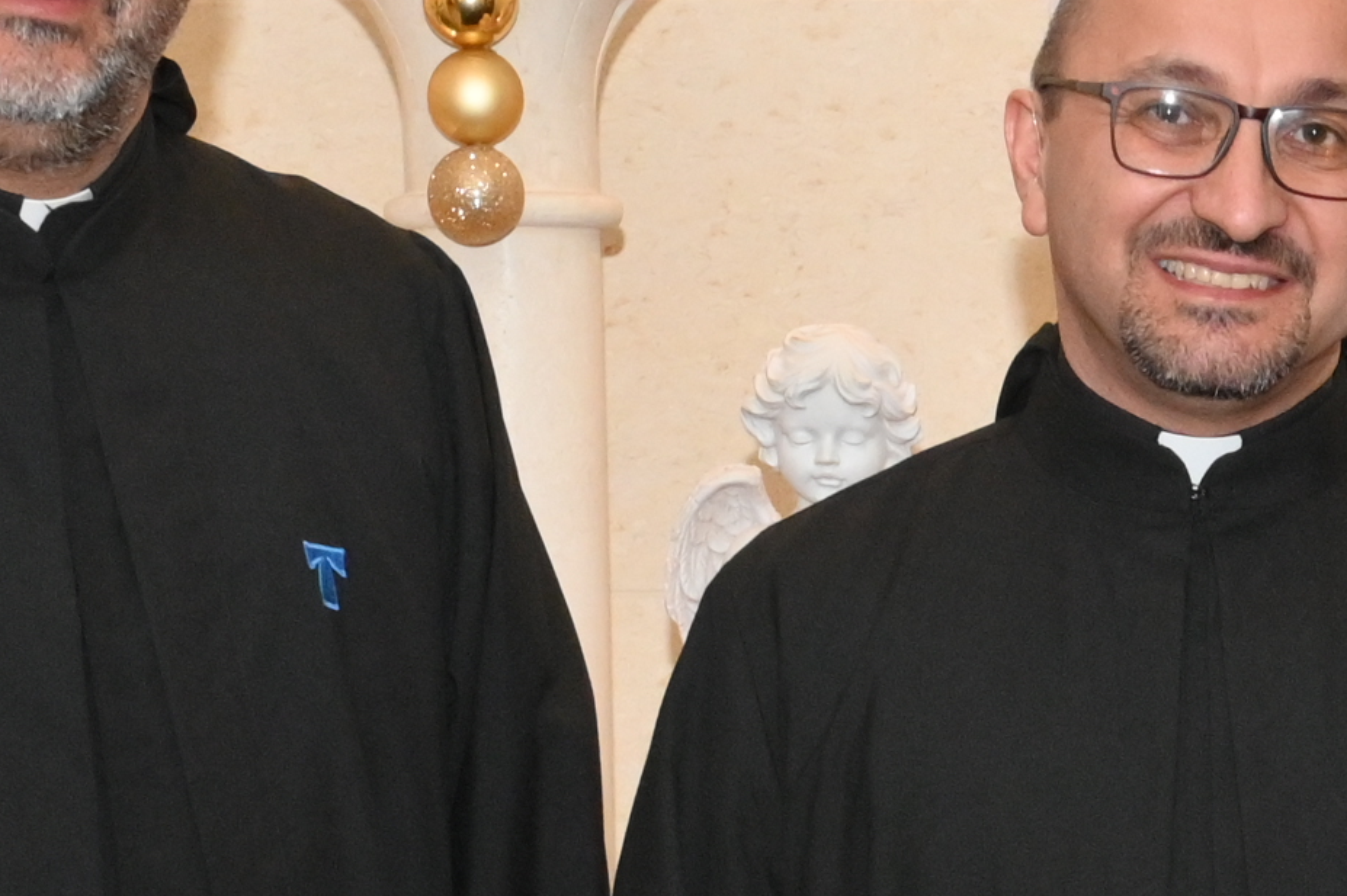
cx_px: 1479
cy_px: 1285
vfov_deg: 7.9
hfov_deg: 11.8
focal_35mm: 171
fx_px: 6395
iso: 3200
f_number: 5.6
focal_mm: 35
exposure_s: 1/200
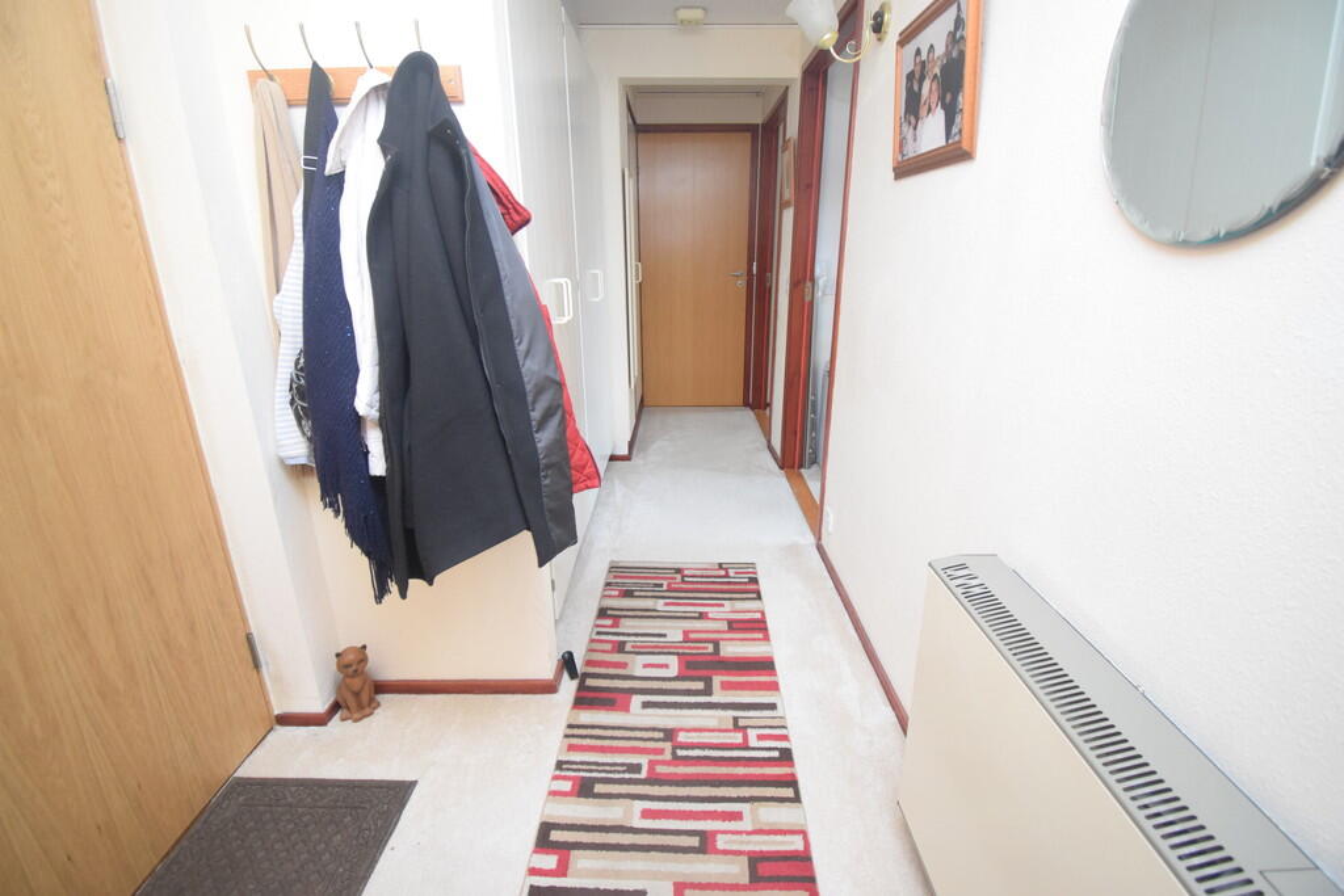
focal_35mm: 15
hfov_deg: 100.4
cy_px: 448
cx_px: 672
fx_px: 560
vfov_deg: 77.3
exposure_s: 1/60
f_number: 4.5
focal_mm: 10
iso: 2500
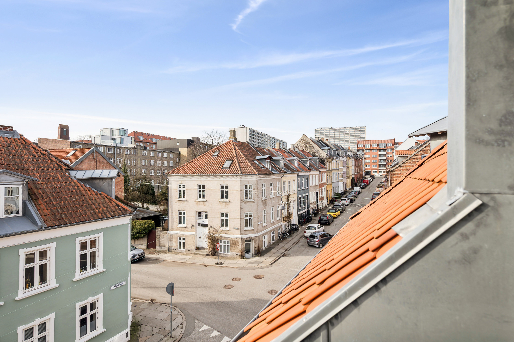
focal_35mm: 18
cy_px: 171
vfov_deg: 65.9
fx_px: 264
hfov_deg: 88.4
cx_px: 257
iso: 50
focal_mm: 18.5
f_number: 5.6
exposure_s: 1/125
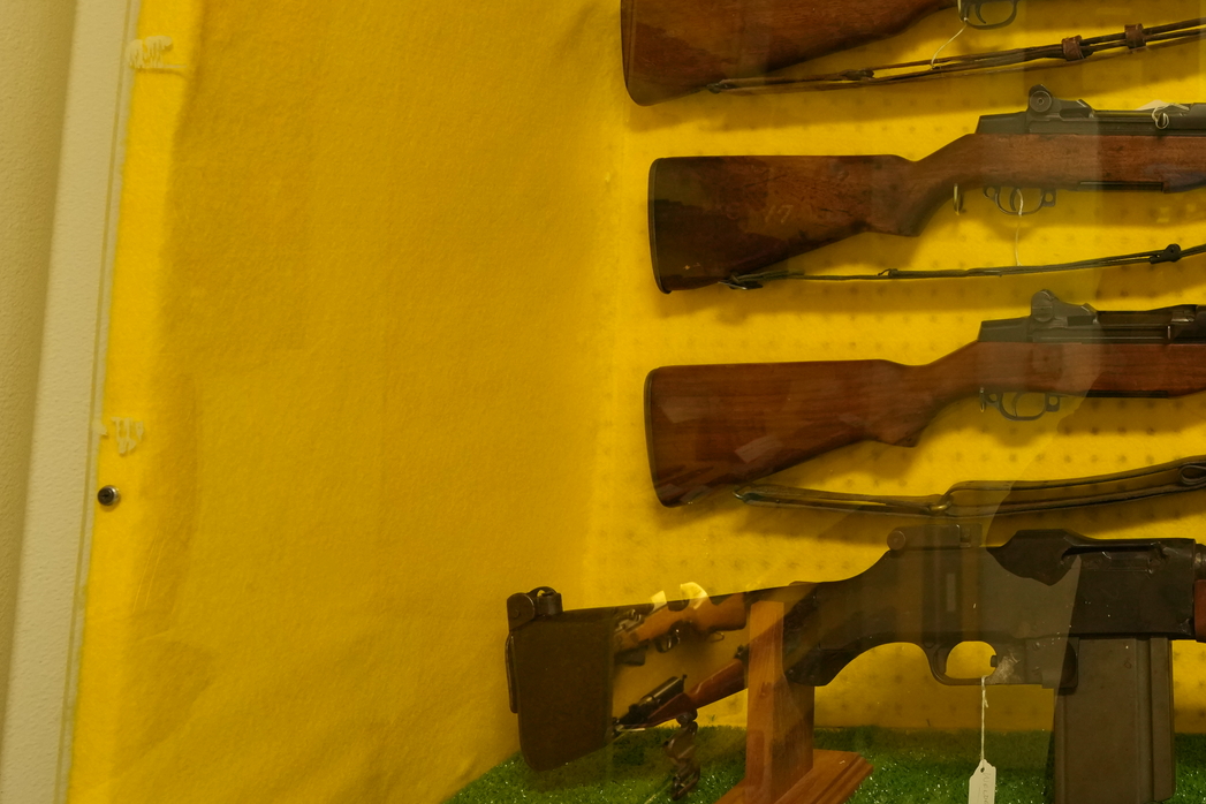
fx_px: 1105
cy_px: 175
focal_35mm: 33
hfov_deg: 47.1
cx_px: 1221
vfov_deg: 38.6
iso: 2000
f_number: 8
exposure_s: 1/30
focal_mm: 16
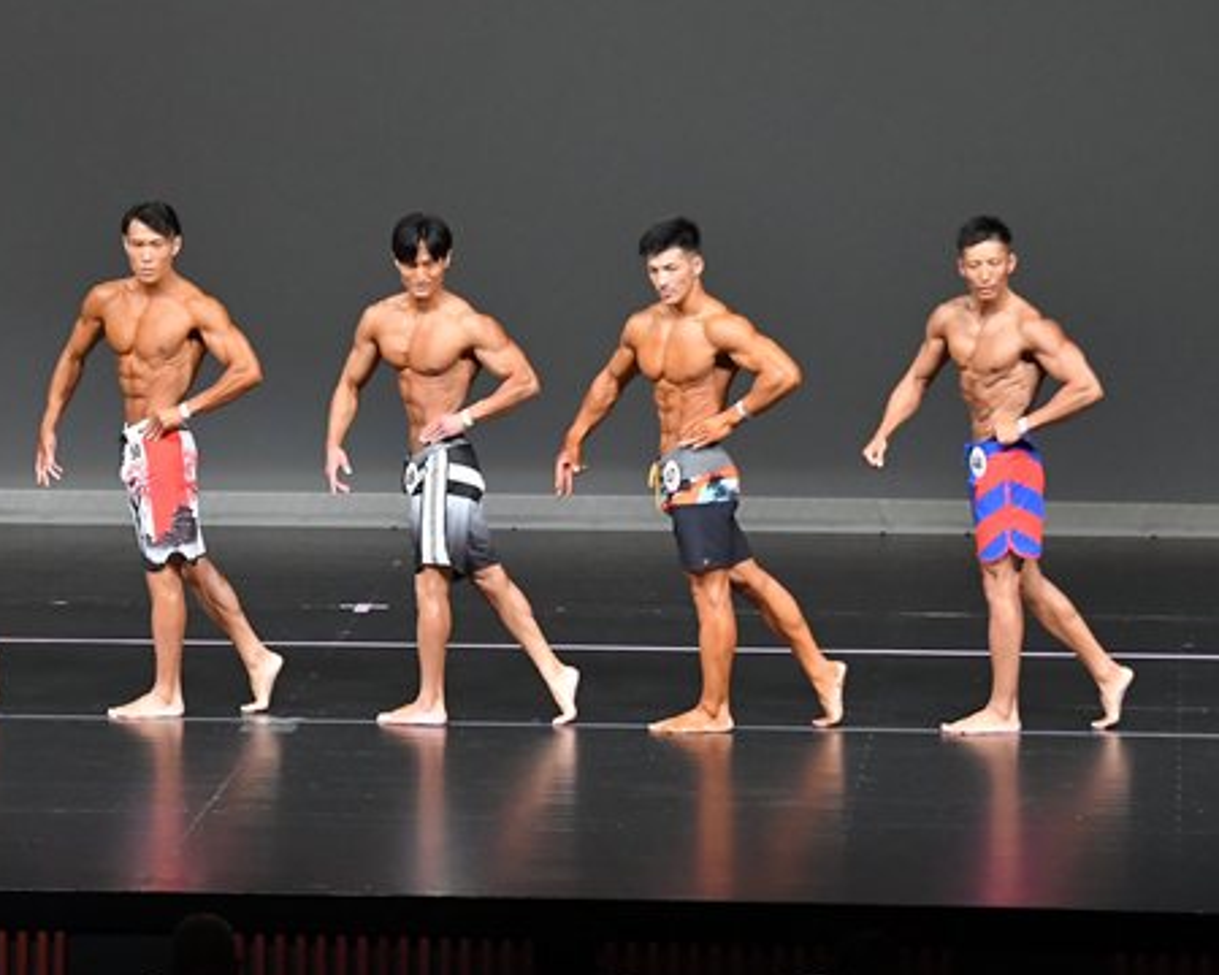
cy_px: 450
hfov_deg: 8.7
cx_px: 280
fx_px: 8045
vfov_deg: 6.9
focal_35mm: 223
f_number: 5.6
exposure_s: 1/400
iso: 4000
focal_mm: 92
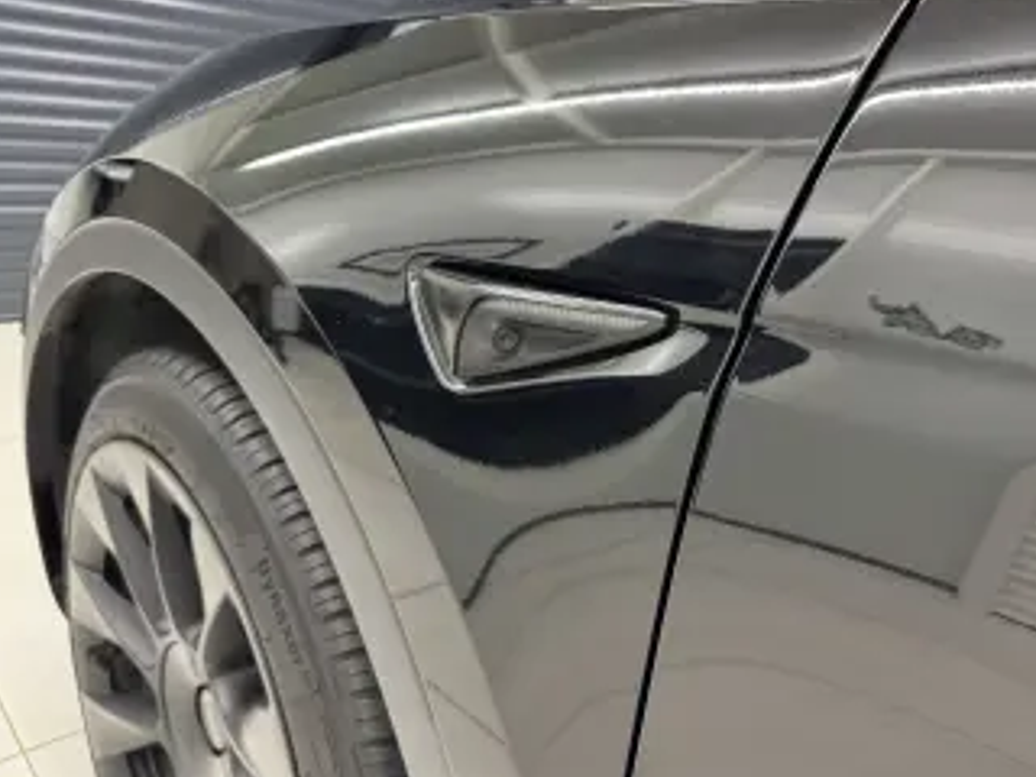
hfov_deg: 65.2
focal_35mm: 27
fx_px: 808
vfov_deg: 51.3
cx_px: 557
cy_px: 363
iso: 640
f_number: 1.78
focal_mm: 6.76
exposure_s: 1/50
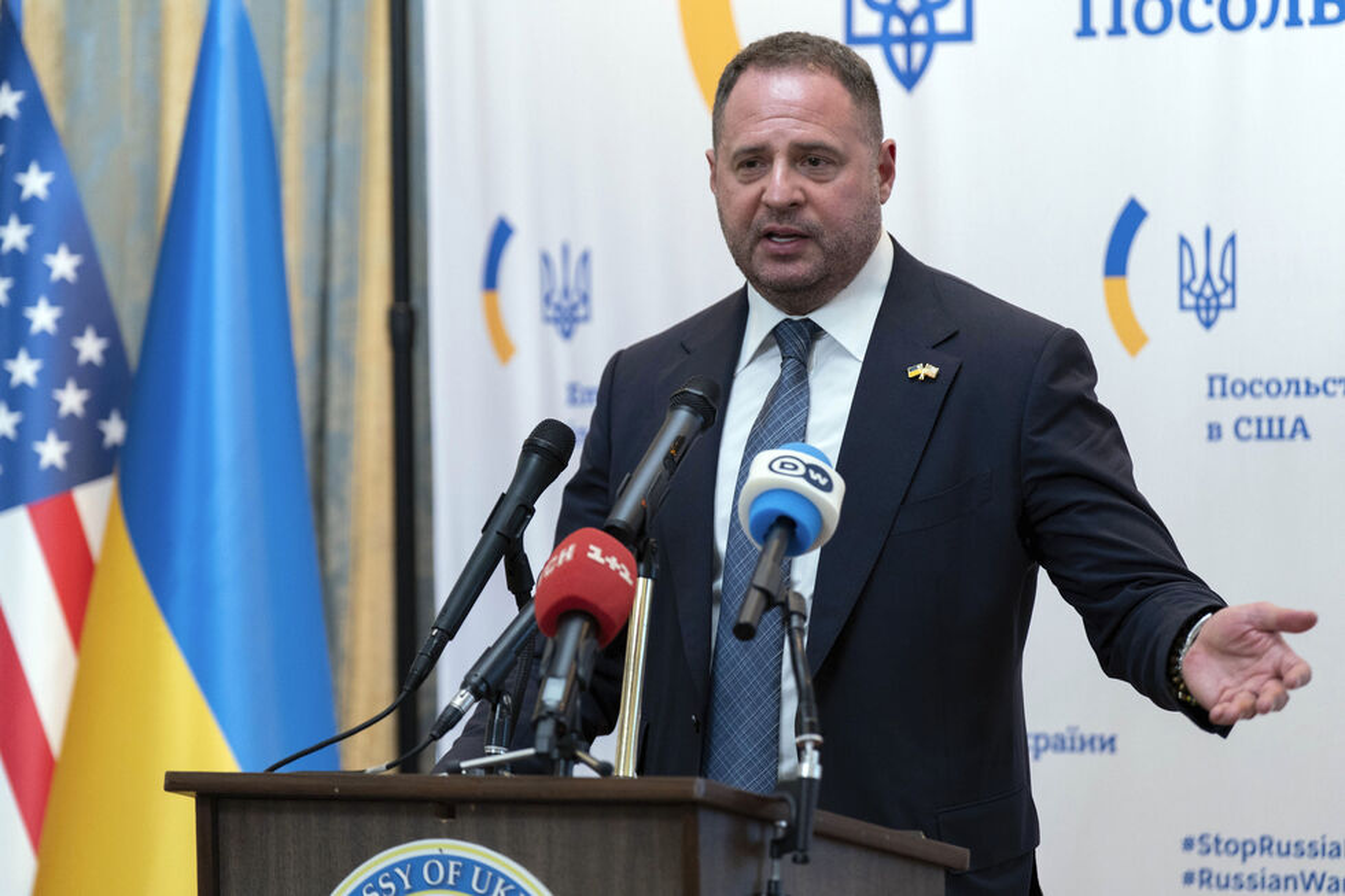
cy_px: 448
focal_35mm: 132
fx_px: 4931
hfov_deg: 15.5
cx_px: 672
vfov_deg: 10.4
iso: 2000
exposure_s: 1/250
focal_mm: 132
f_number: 2.8
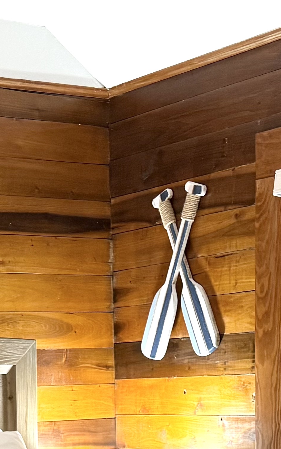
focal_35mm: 96
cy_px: 496
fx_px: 1177
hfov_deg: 13.4
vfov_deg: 20.6
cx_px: -19
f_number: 1.78
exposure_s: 1/60
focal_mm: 6.76
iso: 250
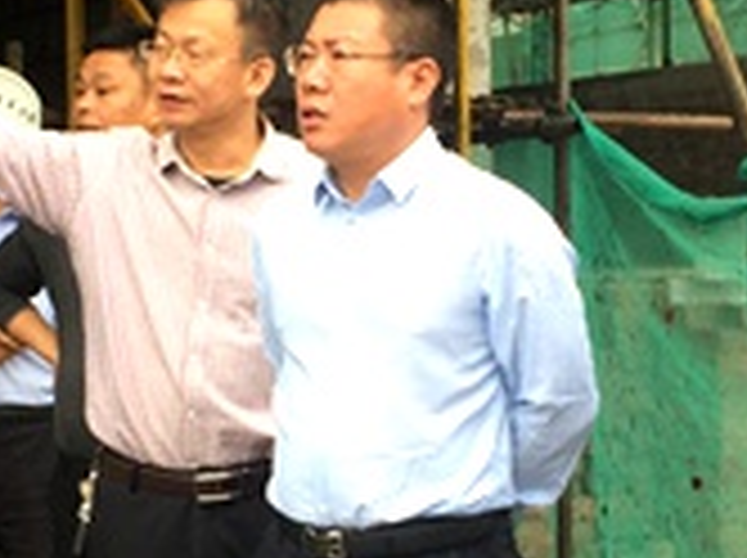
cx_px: 495
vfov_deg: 14.0
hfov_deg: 18.7
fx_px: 2263
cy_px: 364
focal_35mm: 105
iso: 32
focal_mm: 4.15
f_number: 2.2
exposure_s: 1/184
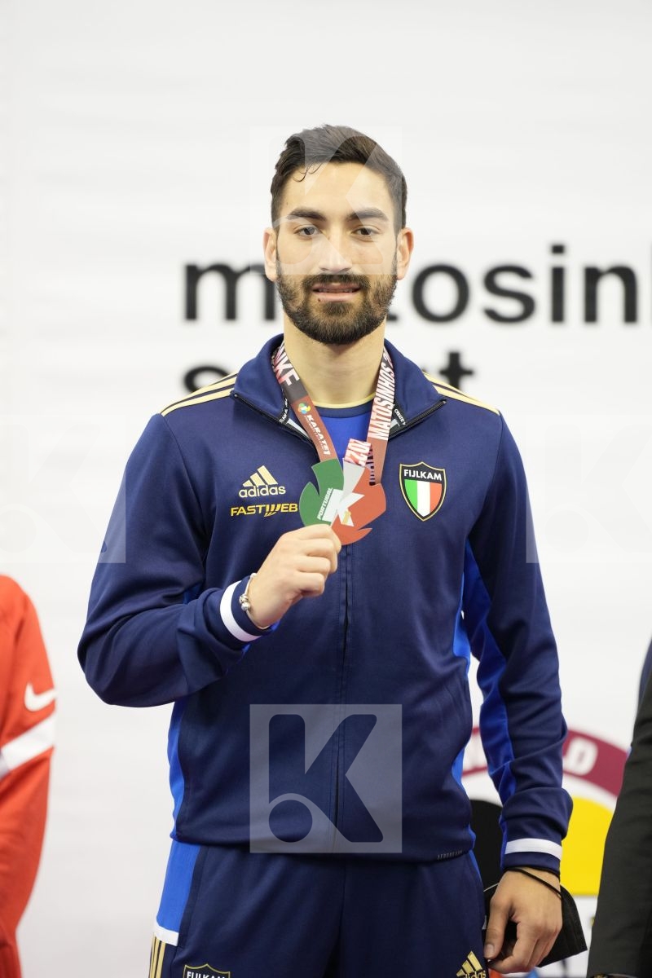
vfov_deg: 10.3
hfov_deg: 6.9
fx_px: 5433
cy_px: 489
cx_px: 326
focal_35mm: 200
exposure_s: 1/250
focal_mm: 200
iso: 2000
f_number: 2.8
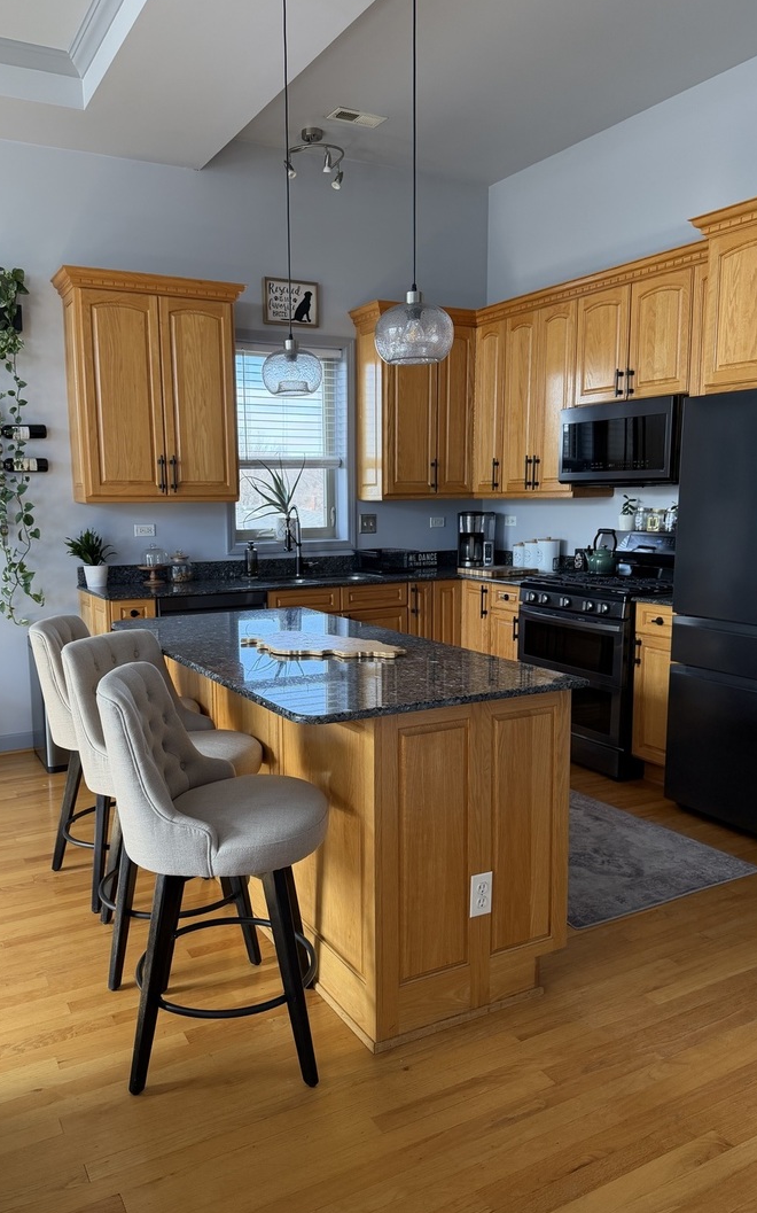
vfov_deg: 70.4
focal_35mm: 26
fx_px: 859
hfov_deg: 47.5
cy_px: 614
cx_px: 338
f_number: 1.78
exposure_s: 1/220
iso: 200
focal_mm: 6.76
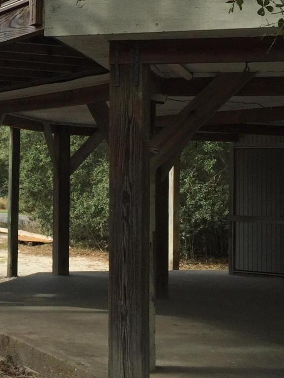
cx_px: -71
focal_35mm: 78
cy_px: 124
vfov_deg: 24.9
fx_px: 853
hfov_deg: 17.8
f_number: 2.2
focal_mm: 4.15
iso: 32
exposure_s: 1/1276
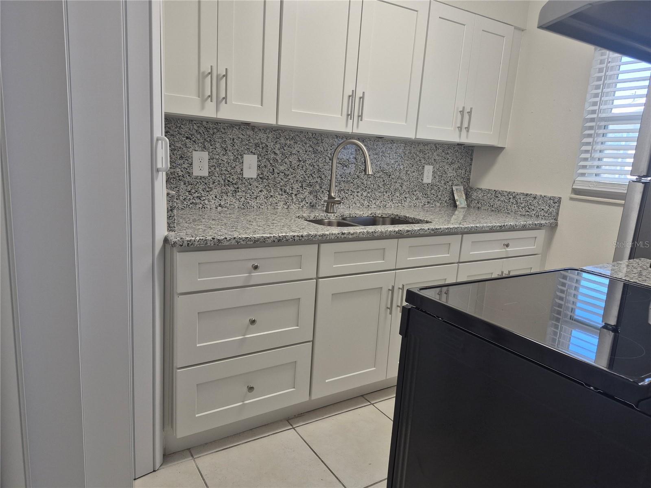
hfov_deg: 73.9
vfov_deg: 58.9
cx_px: 326
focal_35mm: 23
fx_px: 433
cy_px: 244
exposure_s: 1/120
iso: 100
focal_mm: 5.4
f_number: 1.8
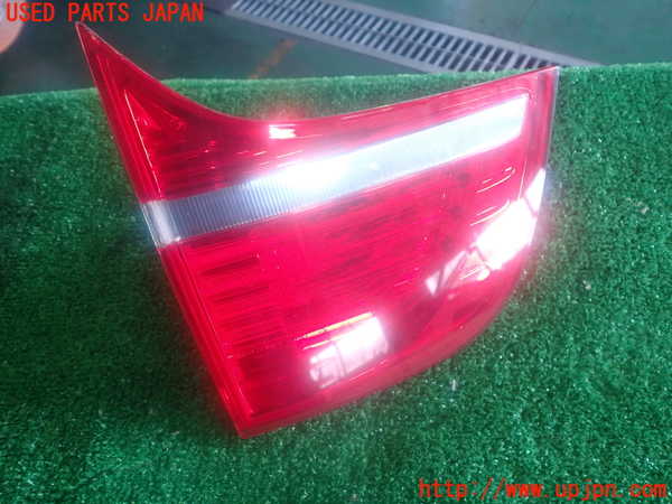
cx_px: 336
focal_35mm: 30
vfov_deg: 46.8
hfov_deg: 60.0
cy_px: 252
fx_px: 582
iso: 250
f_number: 2.3
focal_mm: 5.5
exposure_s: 1/30
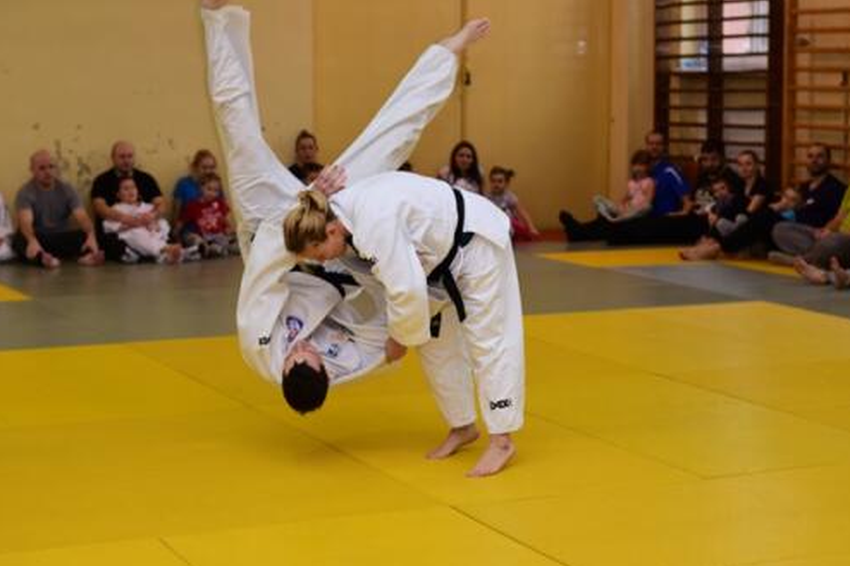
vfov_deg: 17.9
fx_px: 1794
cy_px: 286
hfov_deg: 26.7
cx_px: 425
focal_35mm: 76
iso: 320
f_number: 2.5
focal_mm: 50
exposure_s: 1/200
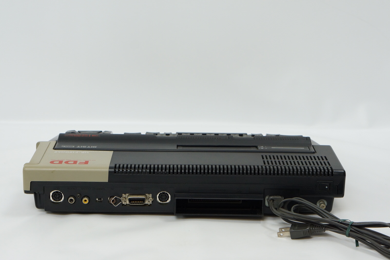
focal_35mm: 75
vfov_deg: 18.2
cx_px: 195
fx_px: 813
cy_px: 130
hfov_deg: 27.0
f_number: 6.3
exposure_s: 1/60
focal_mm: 50
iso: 800
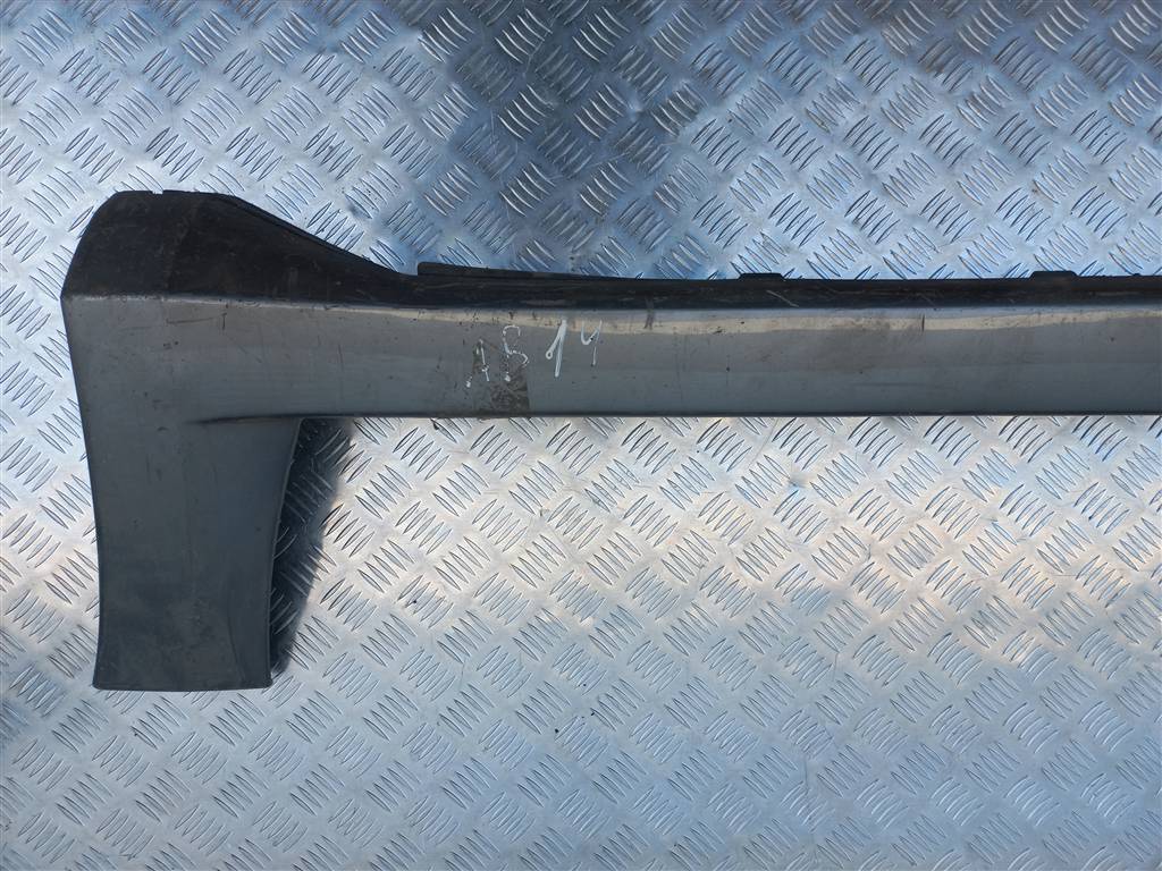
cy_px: 436
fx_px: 839
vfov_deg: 54.9
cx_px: 581
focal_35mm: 25
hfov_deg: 69.4
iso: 25
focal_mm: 4.6
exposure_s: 1/100
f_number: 1.8
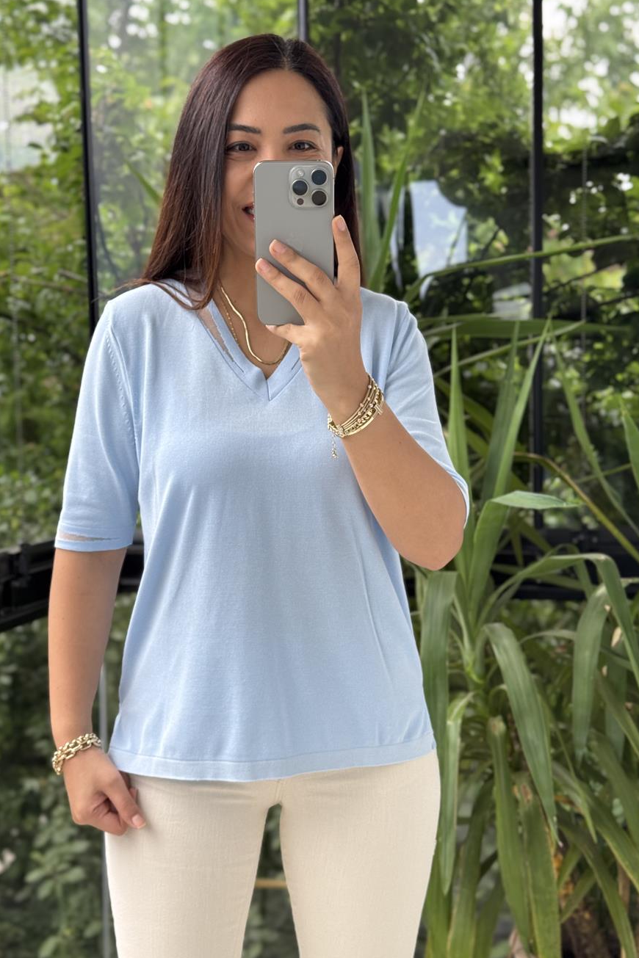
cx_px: 295
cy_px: 486
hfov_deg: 26.5
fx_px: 1358
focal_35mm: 51
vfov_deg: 38.9
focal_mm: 6.76
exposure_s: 1/256
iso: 64
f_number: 1.78
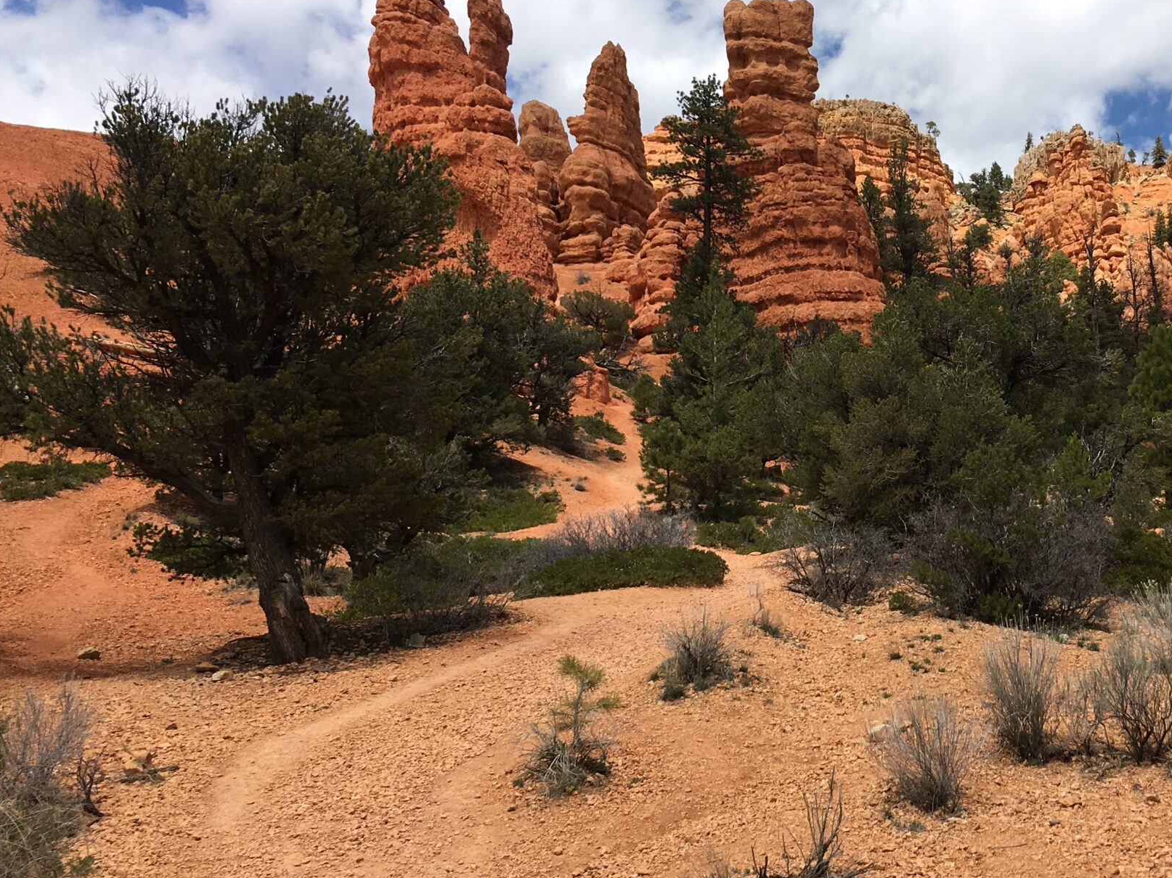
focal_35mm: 46
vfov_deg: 31.5
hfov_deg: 40.2
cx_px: 864
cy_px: 432
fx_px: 1557
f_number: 2.2
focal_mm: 4.15
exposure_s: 1/2404
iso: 25
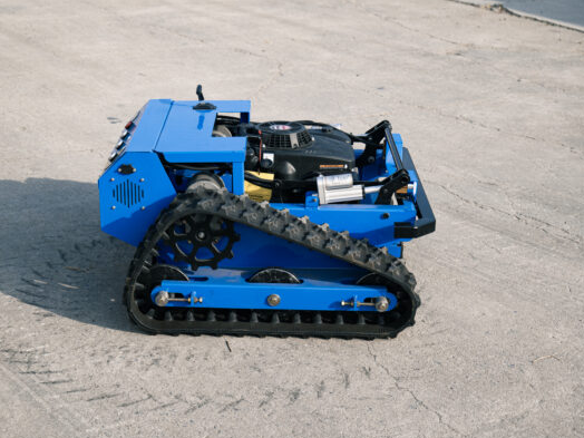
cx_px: 272
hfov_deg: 29.4
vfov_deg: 22.3
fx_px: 1113
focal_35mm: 66
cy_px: 222
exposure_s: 1/640
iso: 200
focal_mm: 60
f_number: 5.6
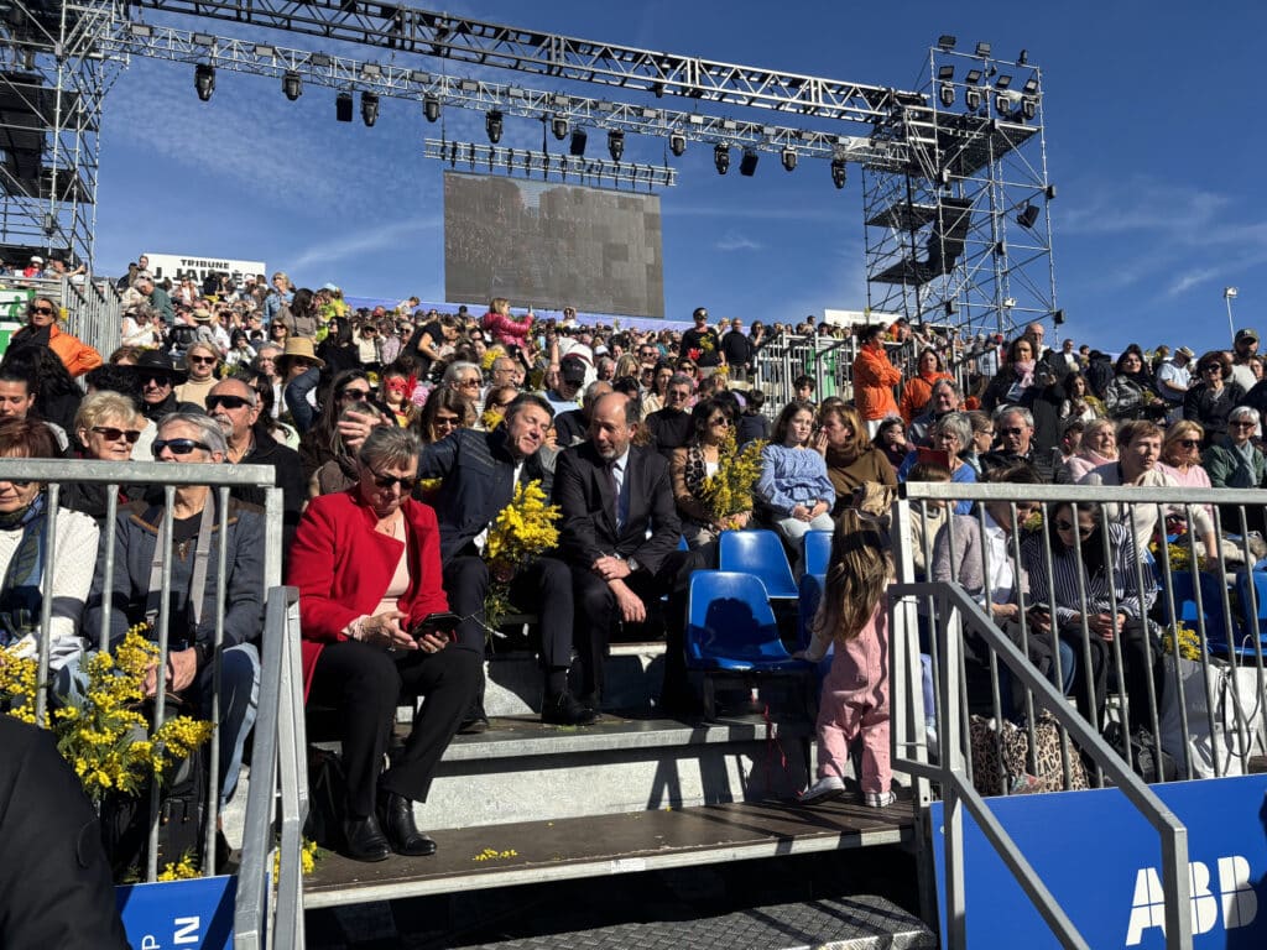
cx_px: 634
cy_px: 475
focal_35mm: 26
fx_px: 952
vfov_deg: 53.1
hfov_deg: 67.3
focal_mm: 5.96
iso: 50
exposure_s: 1/3534
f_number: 1.6
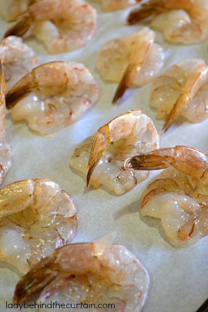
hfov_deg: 18.9
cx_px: 104
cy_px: 156
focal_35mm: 72
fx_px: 624
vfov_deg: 28.1
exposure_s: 1/15
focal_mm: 48
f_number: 5.3
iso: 560
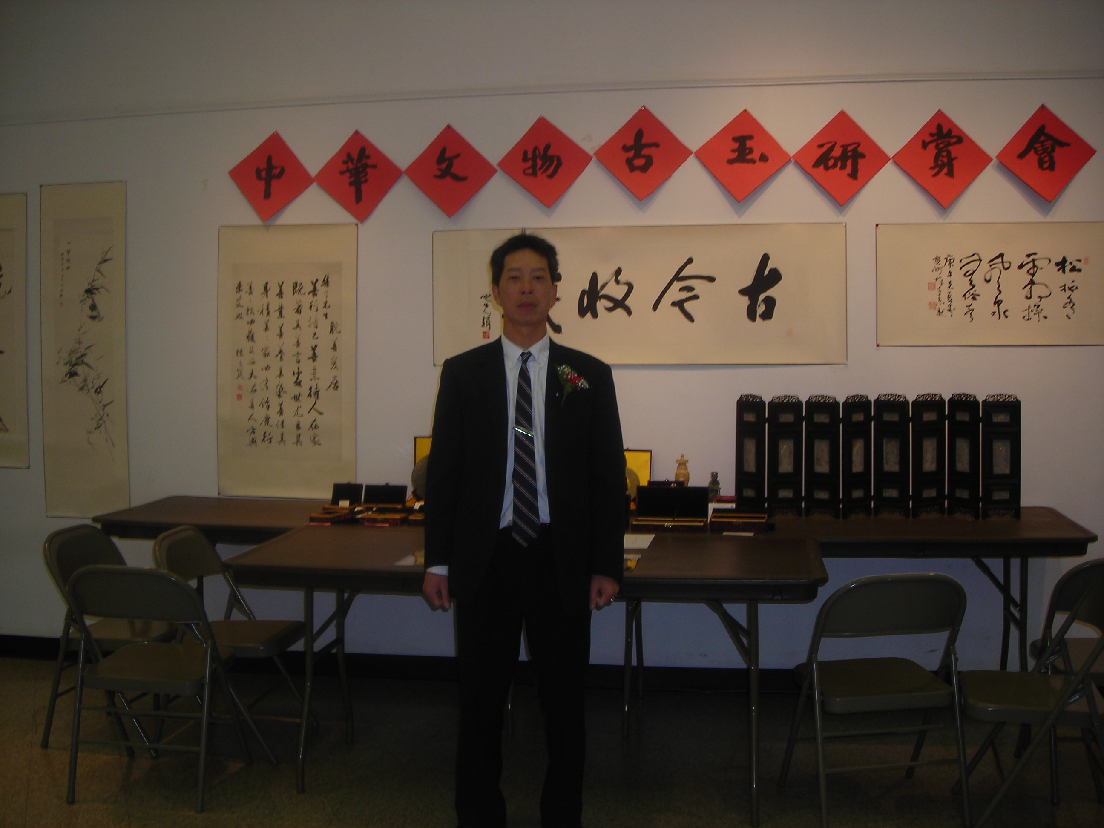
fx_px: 1212
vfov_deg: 37.7
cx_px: 552
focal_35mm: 38
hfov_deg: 49.0
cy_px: 414
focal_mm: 6.3
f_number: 3.2
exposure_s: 1/60.1
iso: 50
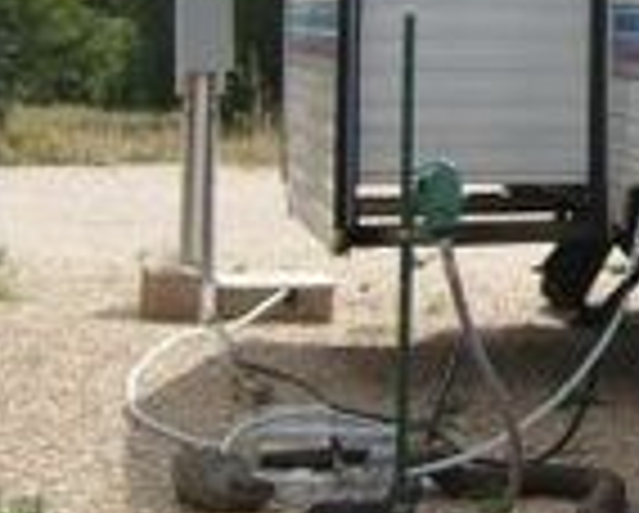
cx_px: 1042
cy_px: -104
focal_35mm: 128
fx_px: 2424
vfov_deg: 11.8
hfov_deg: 13.8
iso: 80
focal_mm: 5.8
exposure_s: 1/350
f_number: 7.1
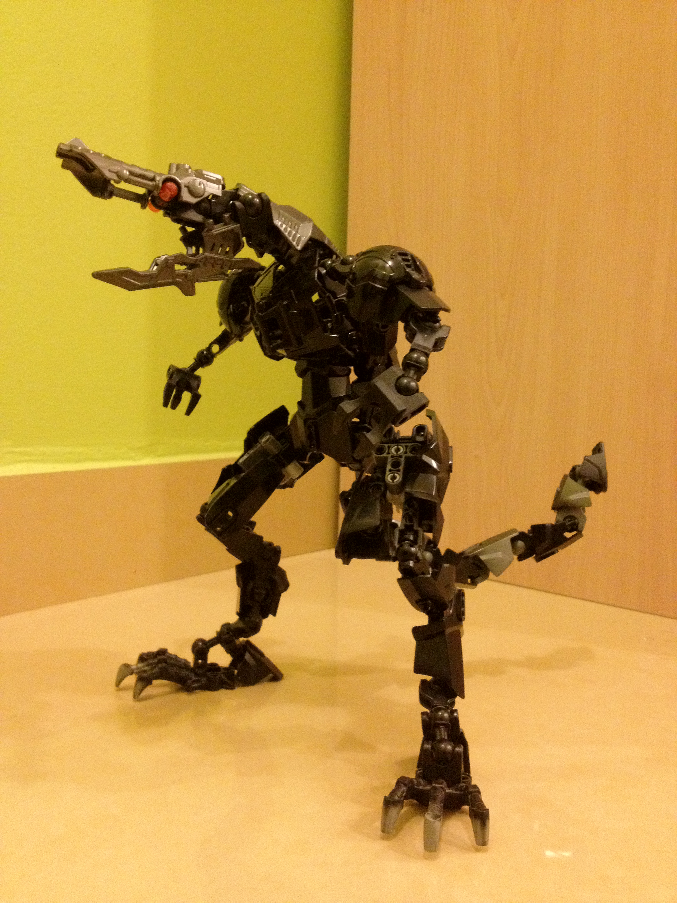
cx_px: 338
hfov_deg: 40.7
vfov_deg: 52.6
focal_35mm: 35
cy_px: 452
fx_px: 913
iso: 500
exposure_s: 1/15
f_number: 2.4
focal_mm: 4.28
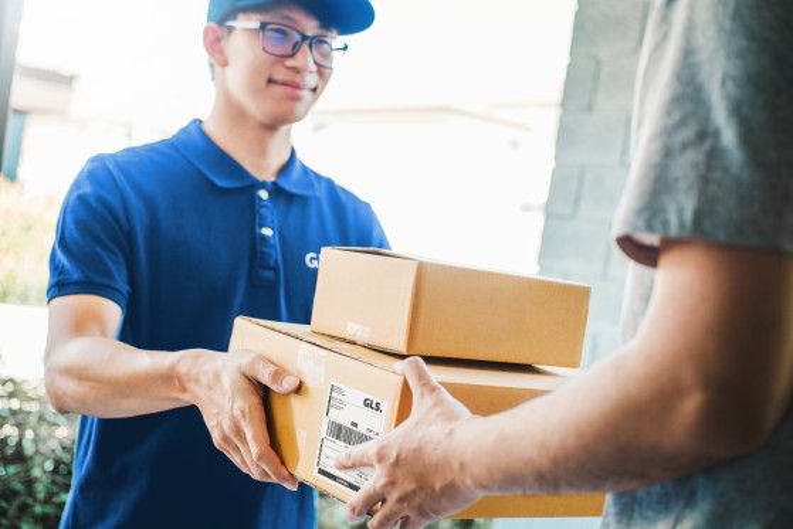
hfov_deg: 37.5
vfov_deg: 25.5
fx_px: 1168
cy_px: 264
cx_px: 396
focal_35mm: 53
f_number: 2.2
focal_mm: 35
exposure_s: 1/200
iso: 200
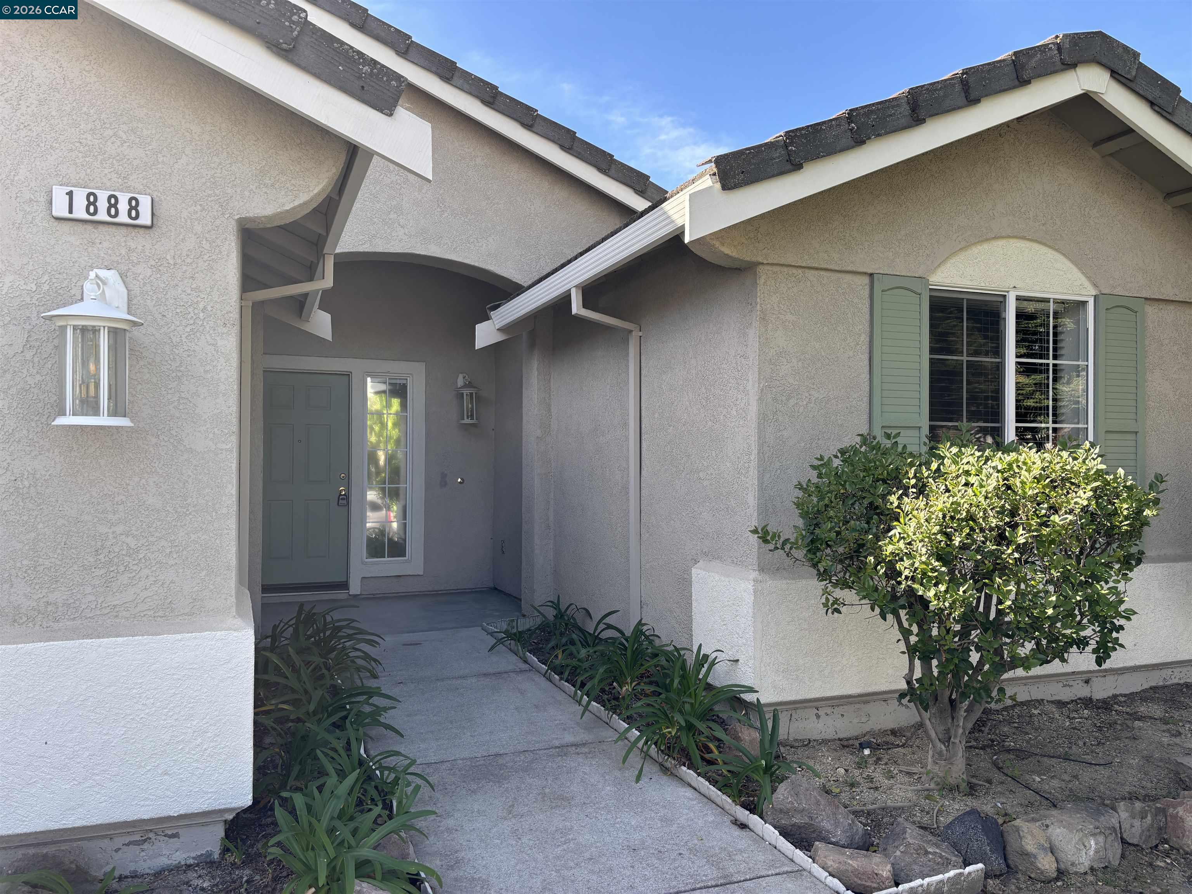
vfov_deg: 53.1
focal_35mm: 26
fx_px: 895
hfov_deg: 67.3
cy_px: 447
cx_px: 596
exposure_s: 1/604
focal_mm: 5.96
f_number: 1.6
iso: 50
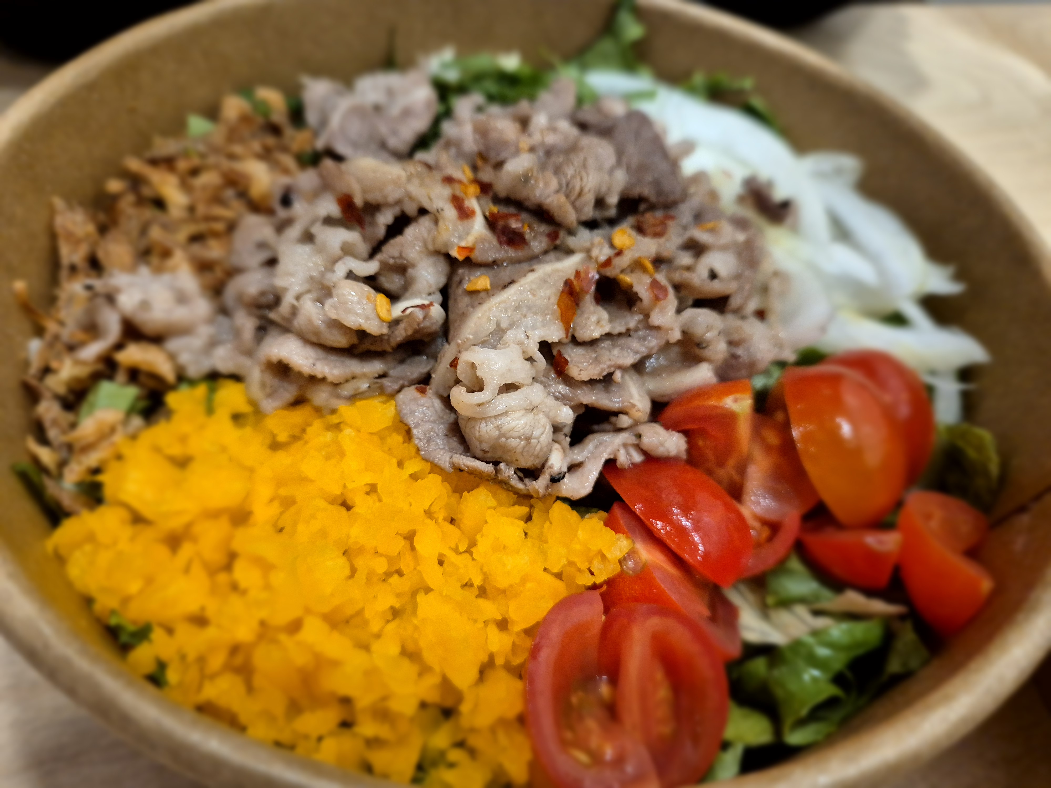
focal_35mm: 23
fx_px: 698
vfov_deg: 58.9
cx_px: 526
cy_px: 394
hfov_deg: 73.9
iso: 160
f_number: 1.8
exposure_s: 1/60
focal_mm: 5.4
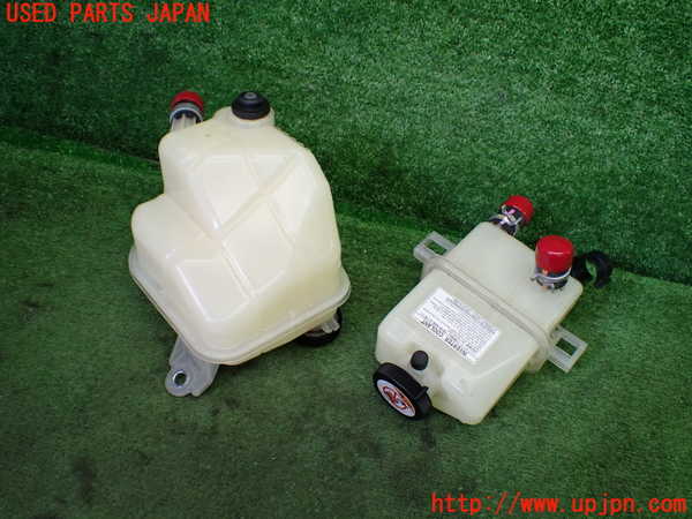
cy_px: 260
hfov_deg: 60.0
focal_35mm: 30
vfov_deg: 46.8
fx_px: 600
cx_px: 346
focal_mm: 5.4
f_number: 2.3
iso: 250
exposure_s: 1/125
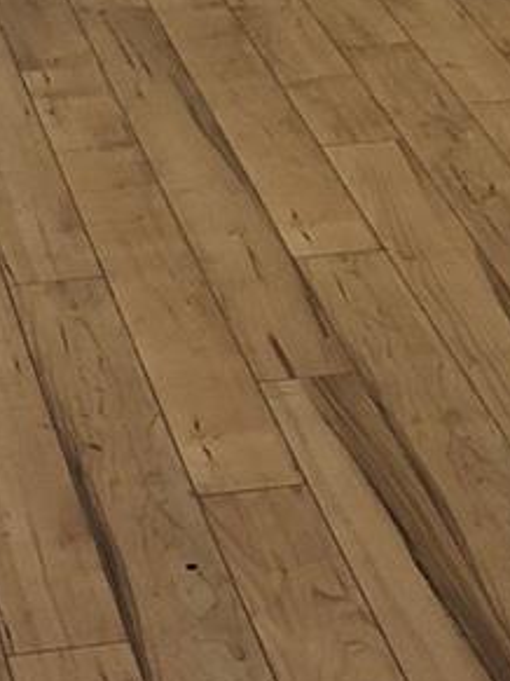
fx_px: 2909
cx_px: 505
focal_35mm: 148
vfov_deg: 12.4
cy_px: -466
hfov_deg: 9.9
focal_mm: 4
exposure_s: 1/20
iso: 32
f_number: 1.8
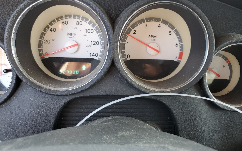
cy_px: 62
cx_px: 122
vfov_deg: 44.3
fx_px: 185
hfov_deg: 66.5
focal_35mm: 28
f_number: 1.5
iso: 58
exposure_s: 1/60.2
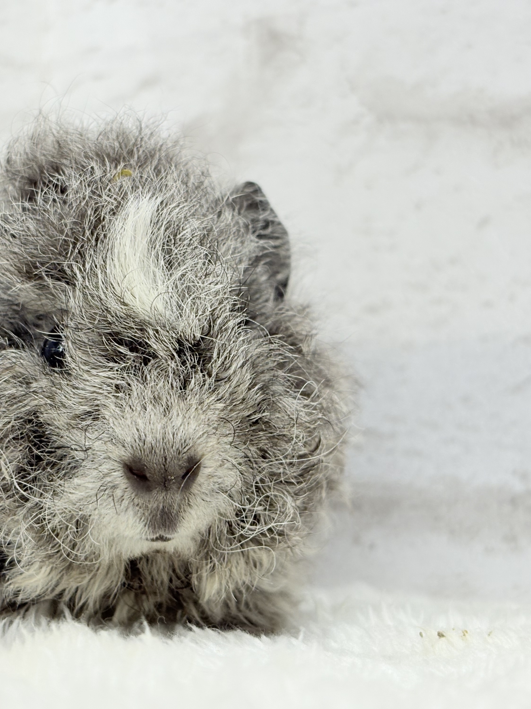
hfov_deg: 21.0
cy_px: 353
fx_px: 1432
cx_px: 197
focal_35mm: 70
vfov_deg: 27.8
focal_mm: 5.96
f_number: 1.6
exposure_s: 1/100
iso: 80
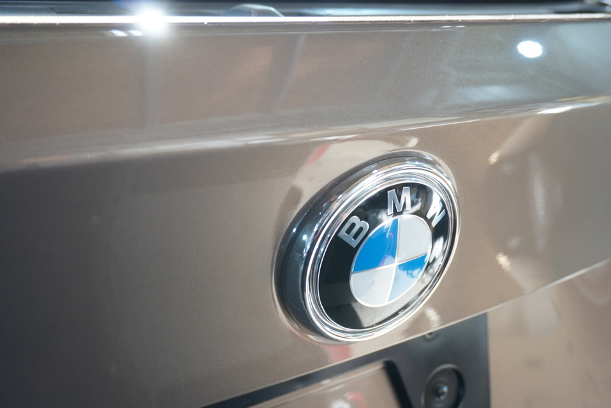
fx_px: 637
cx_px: 306
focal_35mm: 38
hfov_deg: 51.3
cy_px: 204
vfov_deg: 35.5
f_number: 4.5
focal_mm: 25
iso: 320
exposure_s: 1/40
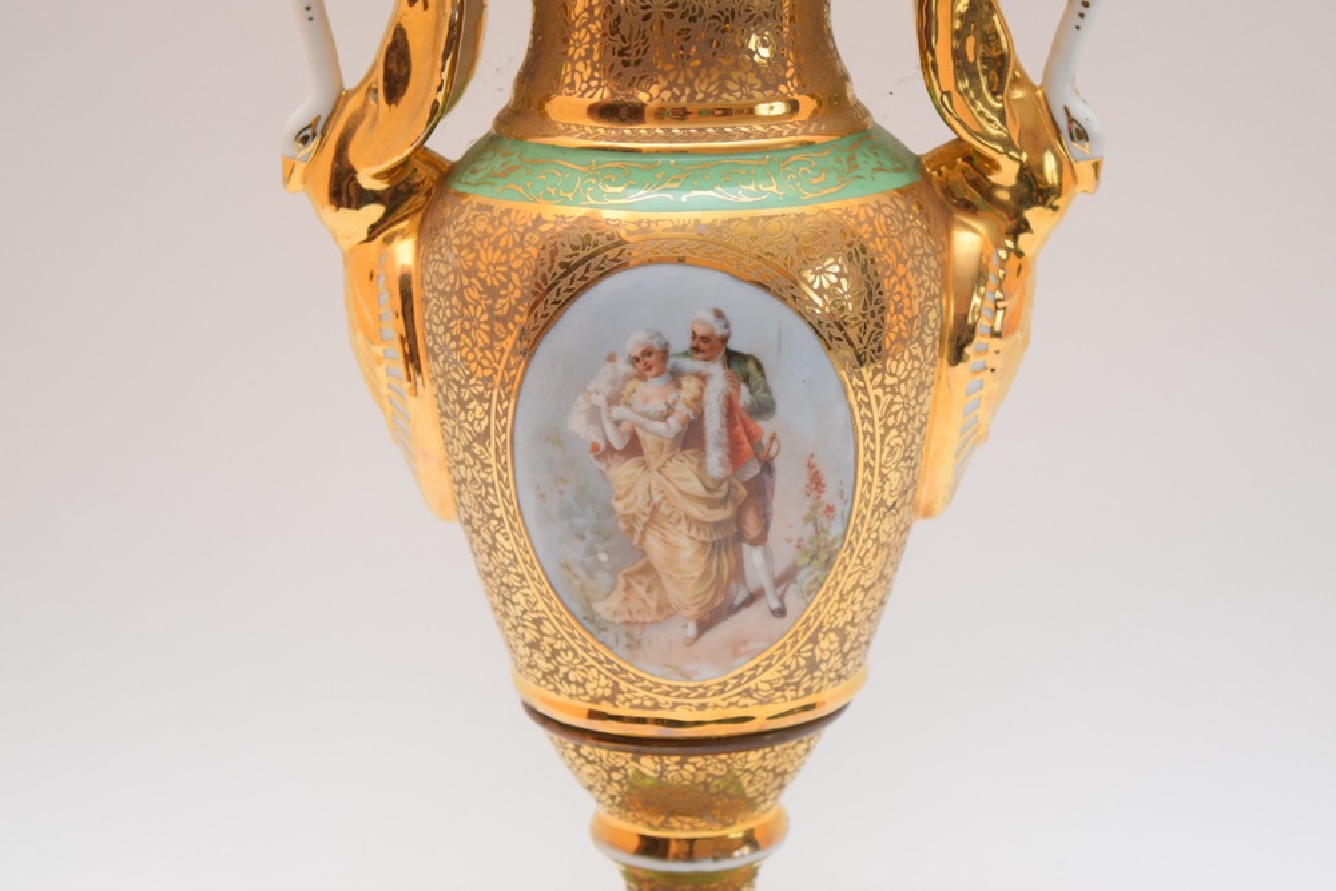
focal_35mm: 82
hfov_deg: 24.6
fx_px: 3062
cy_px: 446
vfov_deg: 16.6
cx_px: 668
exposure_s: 1/80
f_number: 5.6
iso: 800
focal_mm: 55
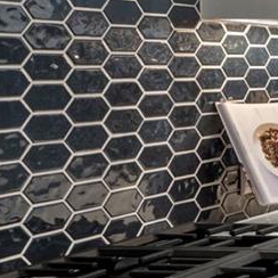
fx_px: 972
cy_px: 78
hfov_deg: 11.3
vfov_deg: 16.2
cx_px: 796
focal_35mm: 107
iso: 250
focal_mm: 10
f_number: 11
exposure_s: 2.5
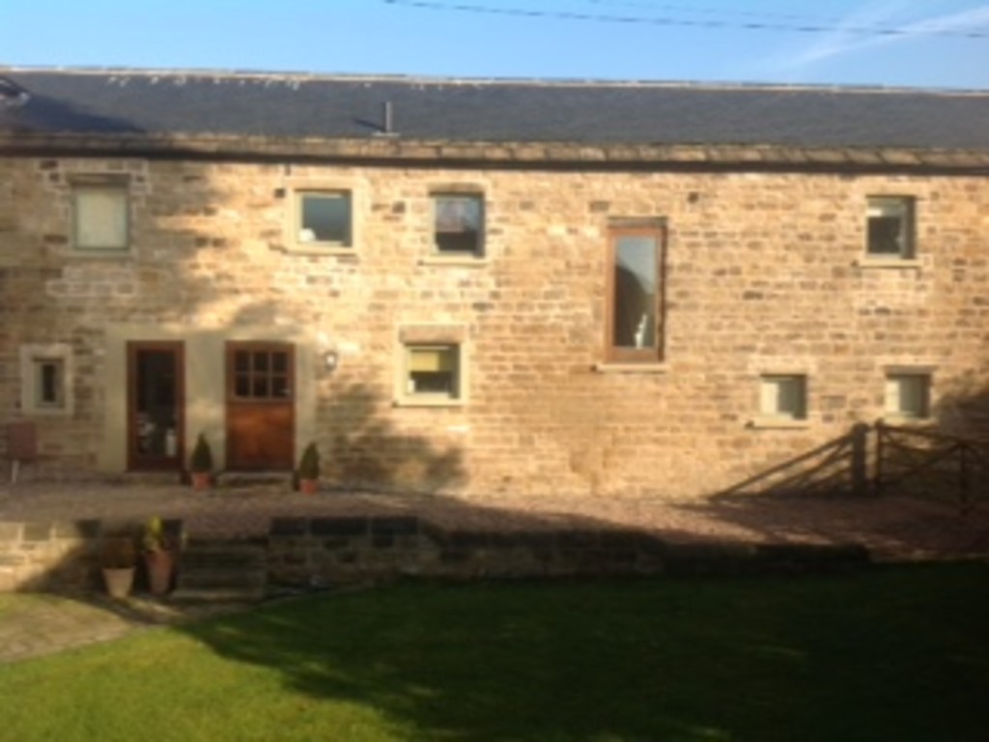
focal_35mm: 35
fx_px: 1000
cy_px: 371
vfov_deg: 40.7
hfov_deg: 52.6
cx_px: 494
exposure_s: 1/864
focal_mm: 4.28
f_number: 2.4
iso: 50
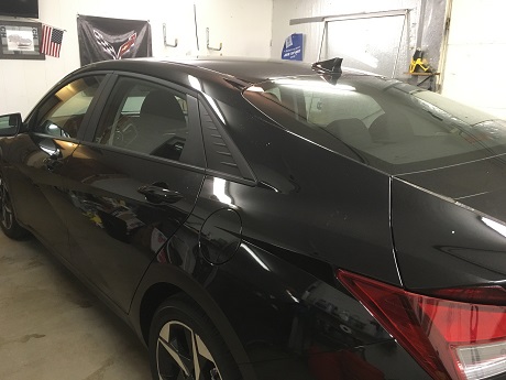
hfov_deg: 61.7
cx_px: 253
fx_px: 424
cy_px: 190
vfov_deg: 48.2
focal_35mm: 29
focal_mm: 4.15
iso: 160
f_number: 2.2
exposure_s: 1/30
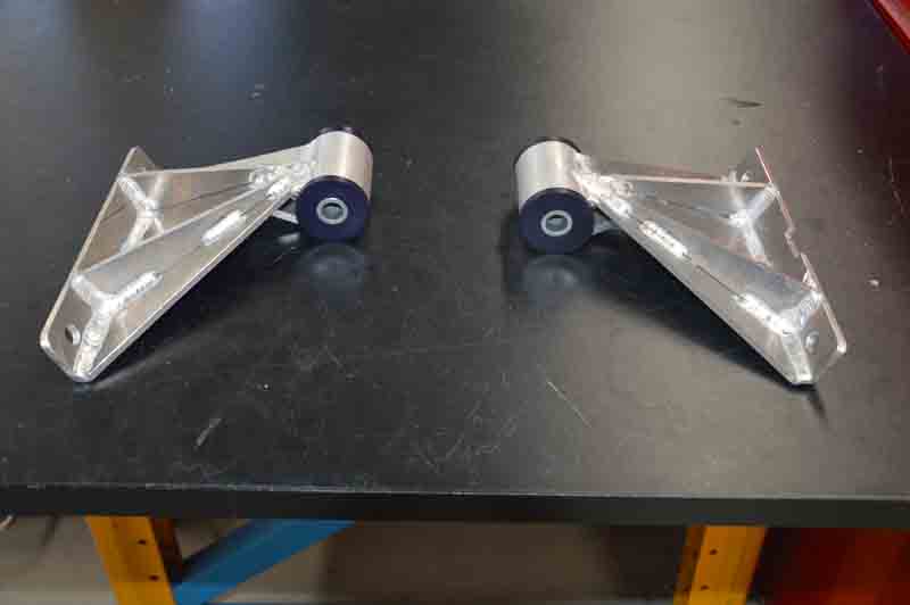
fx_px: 985
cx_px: 455
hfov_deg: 49.6
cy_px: 302
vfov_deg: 34.2
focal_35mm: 39
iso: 900
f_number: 4
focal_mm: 26
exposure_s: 1/60
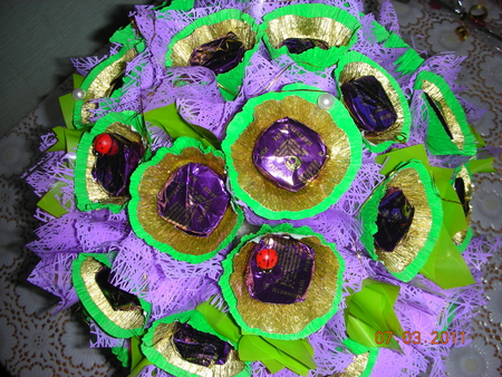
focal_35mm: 35
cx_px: 251
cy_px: 188
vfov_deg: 40.7
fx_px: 508
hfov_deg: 52.6
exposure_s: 1/60.1
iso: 50
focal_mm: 5.8
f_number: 8.5
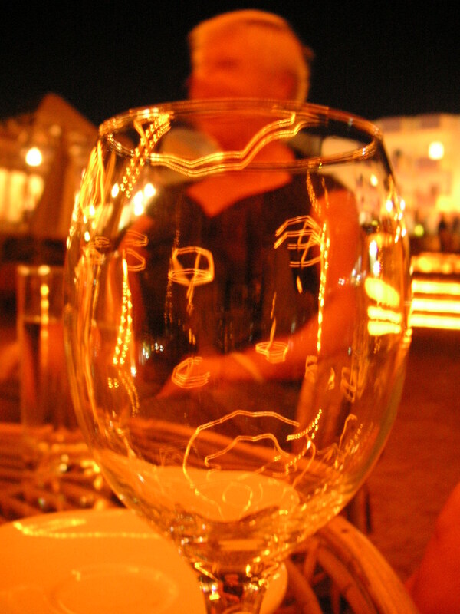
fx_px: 656
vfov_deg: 50.1
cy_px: 307
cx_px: 230
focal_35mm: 37
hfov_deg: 38.7
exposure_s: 2
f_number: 2.8
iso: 160
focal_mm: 6.1
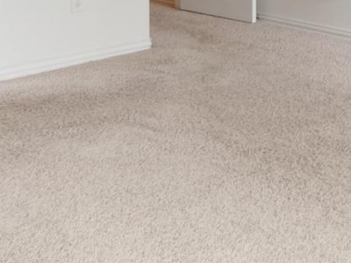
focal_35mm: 70
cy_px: -179
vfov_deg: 17.8
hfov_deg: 26.7
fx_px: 709
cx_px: 329
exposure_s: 1/30
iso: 400
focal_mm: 10
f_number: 8
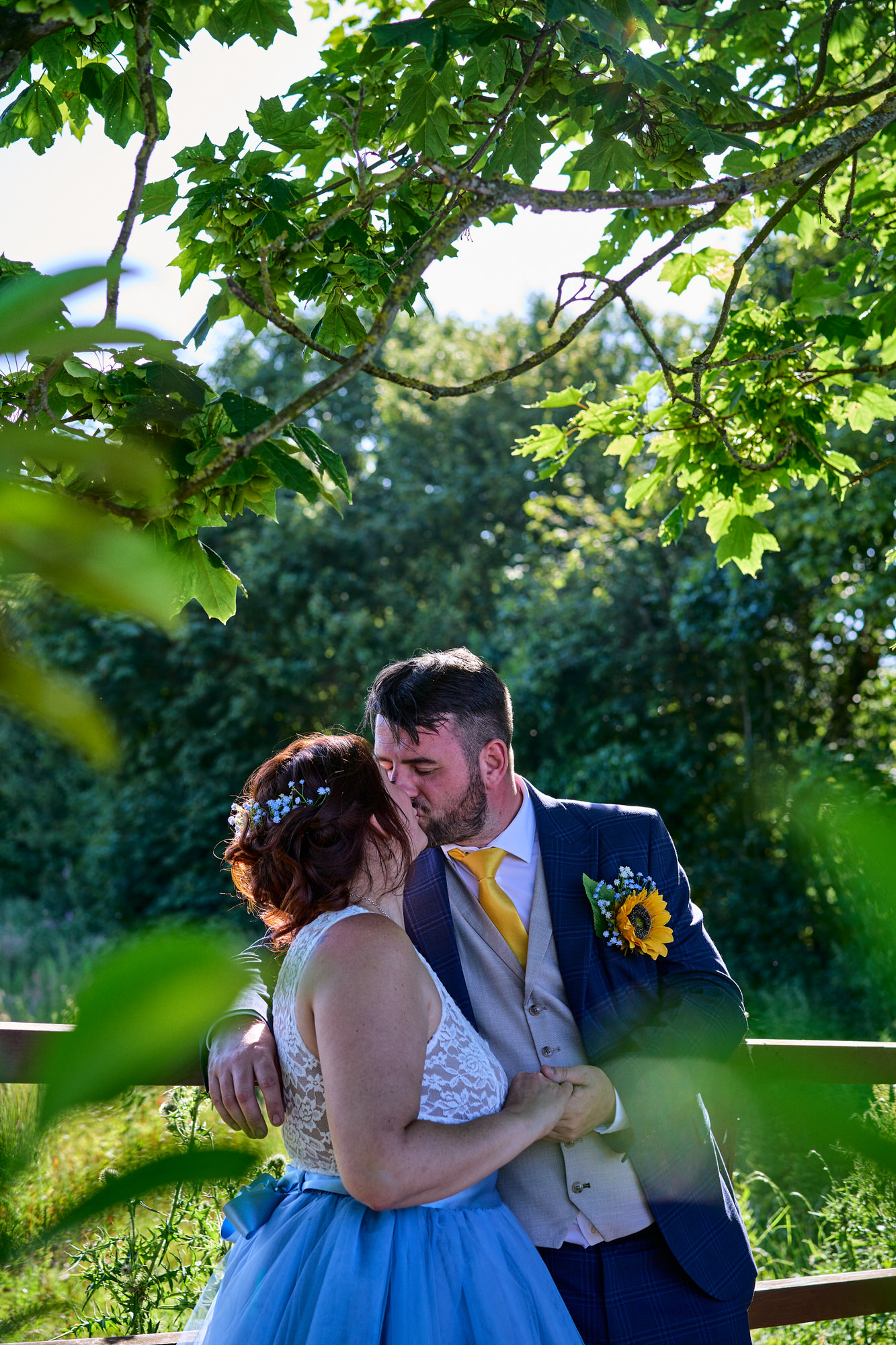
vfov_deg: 36.2
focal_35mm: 55
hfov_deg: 24.6
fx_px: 2054
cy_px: 672
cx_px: 448
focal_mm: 55
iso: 160
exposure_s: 1/320
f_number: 4
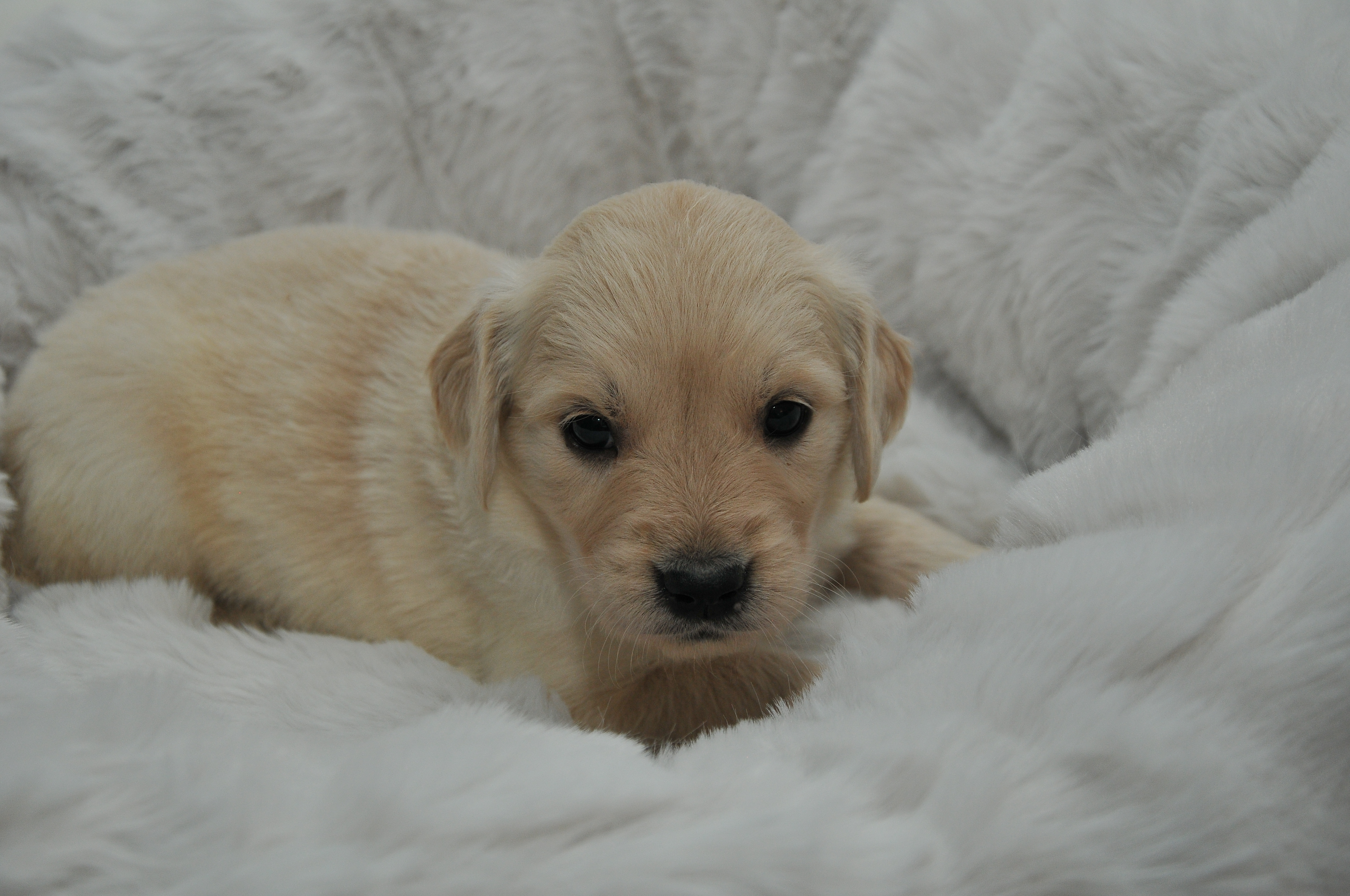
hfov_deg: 27.0
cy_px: 448
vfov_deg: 18.1
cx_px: 675
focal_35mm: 75
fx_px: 2809
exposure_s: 1/60
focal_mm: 50
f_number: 5.6
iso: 400
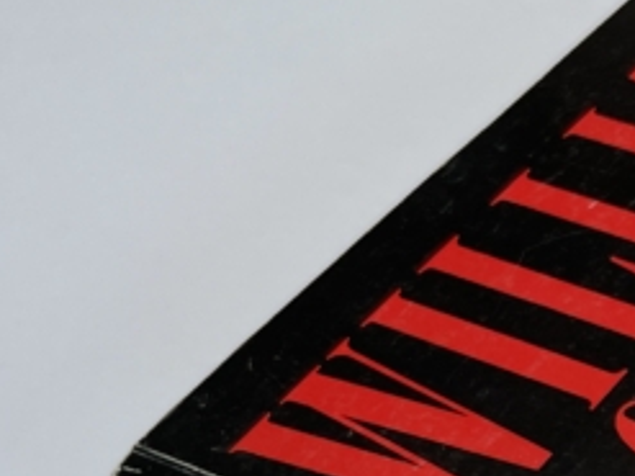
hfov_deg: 16.3
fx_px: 1980
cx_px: 1018
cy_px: 654
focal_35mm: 108
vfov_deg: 13.1
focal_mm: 4.2
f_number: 1.6
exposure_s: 1/440
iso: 32
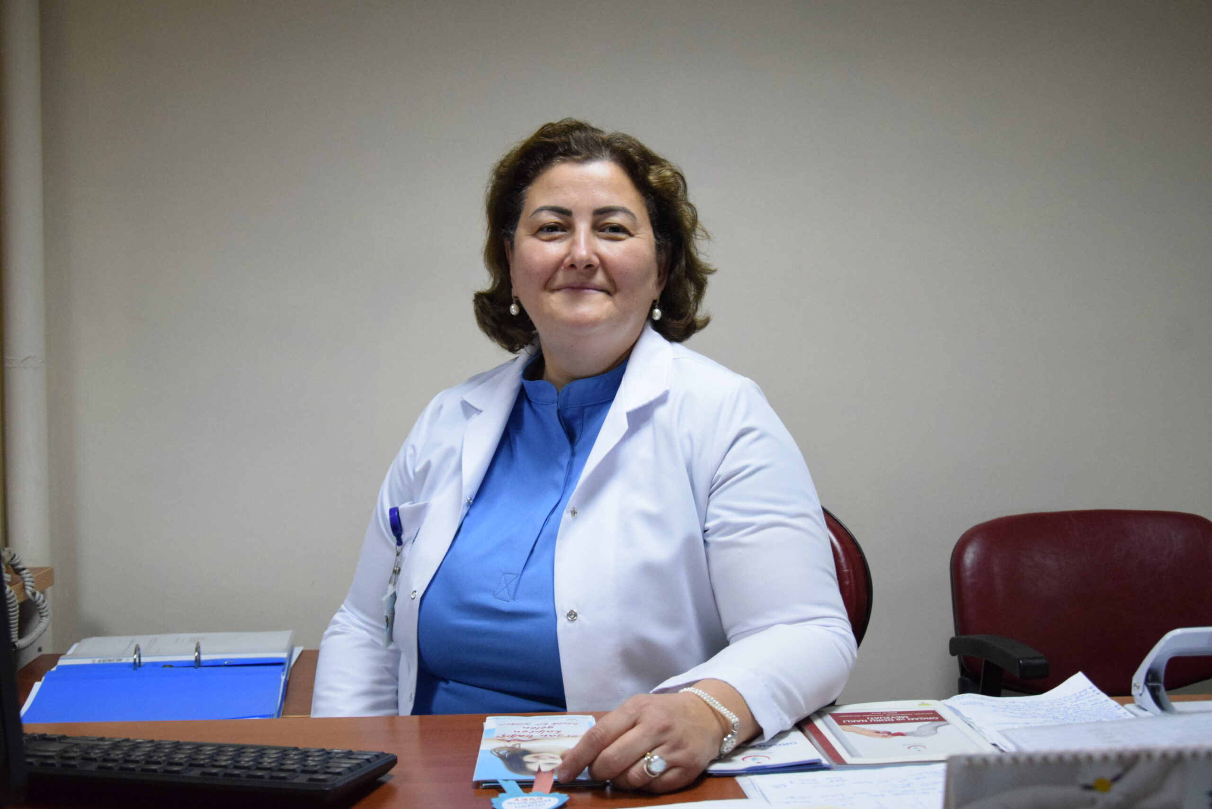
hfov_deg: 43.6
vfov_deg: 29.9
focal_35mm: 45
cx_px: 606
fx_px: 1515
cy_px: 404
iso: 3200
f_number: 5
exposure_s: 1/160
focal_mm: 30
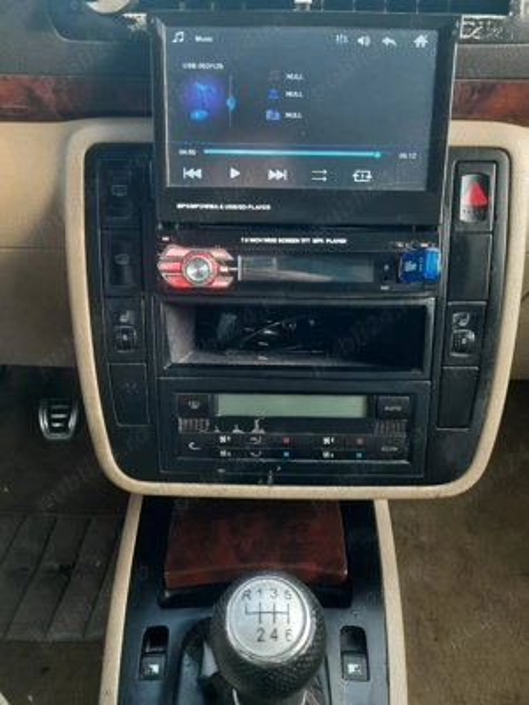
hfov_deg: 54.9
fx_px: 509
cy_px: 352
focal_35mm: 25
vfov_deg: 69.4
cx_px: 264
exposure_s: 1/50
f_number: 2
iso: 250
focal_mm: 4.6
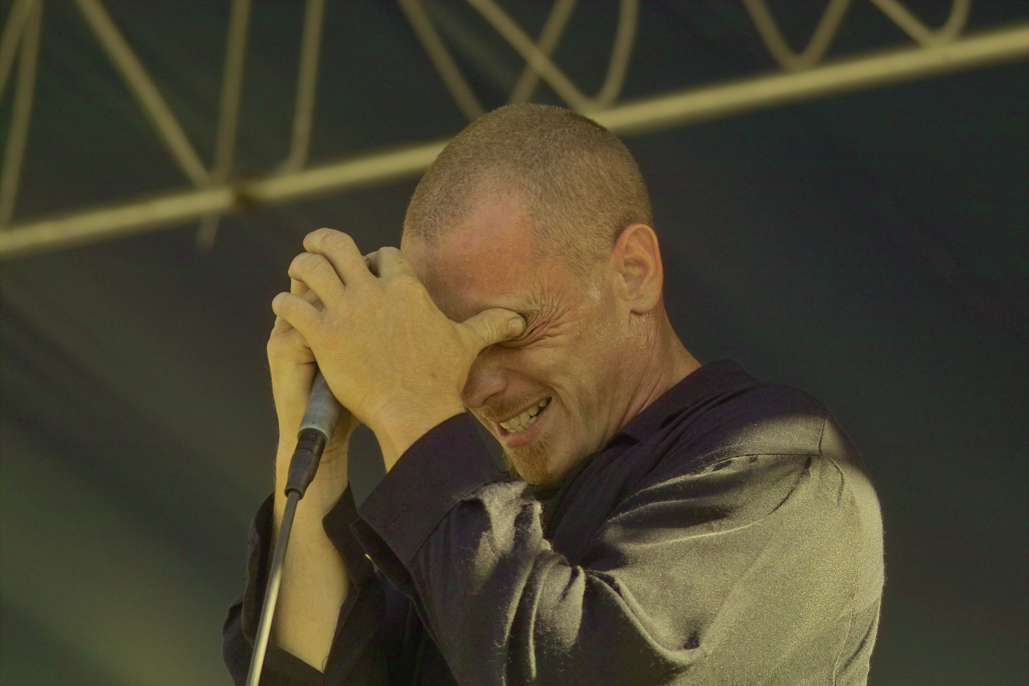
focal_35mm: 179
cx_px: 514
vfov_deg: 7.7
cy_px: 343
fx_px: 5116
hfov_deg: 11.5
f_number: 4
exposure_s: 1/180
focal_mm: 105
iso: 200
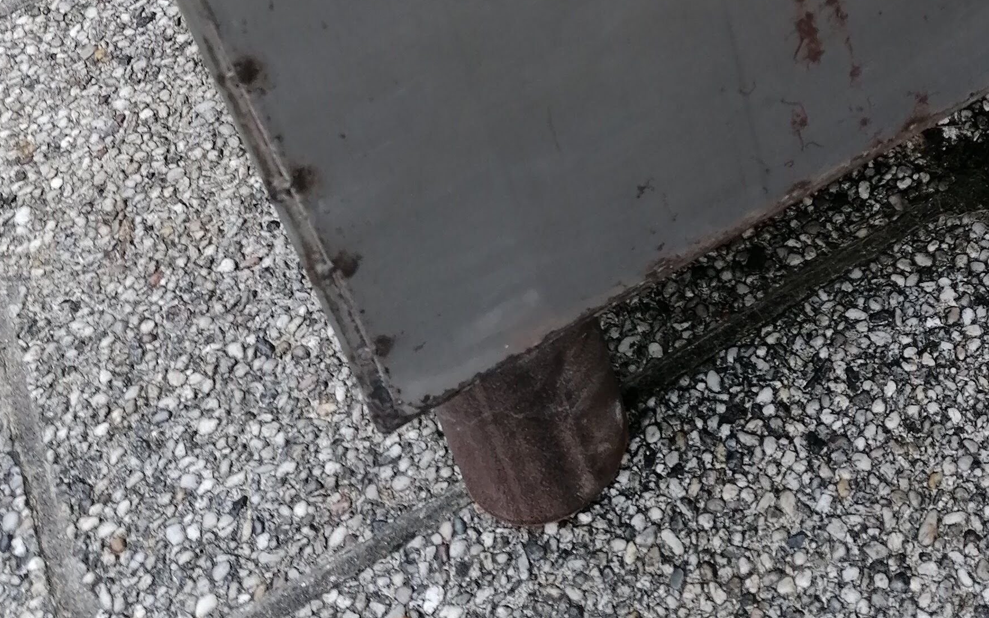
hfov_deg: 30.7
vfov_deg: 18.0
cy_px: -295
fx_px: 1752
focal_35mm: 65
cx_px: 800
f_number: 1.8
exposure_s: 1/153
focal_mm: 4.75
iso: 50
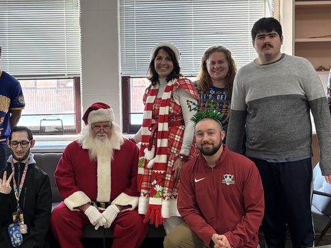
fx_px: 526
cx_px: 103
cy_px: 98
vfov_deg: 26.5
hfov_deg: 34.5
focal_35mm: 55
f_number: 1.6
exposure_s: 1/60
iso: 100
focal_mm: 5.96
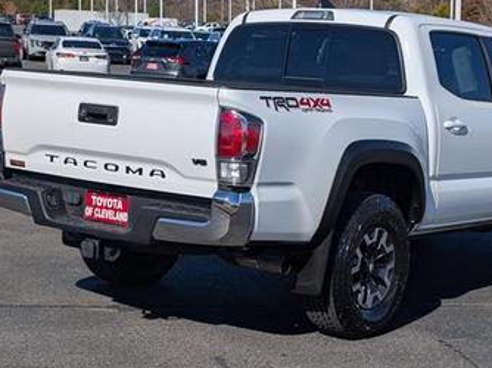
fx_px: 1051
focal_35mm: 74
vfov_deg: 19.9
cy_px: 158
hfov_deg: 26.3
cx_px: 296
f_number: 1.68
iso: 21
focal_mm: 6.9
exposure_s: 1/3333
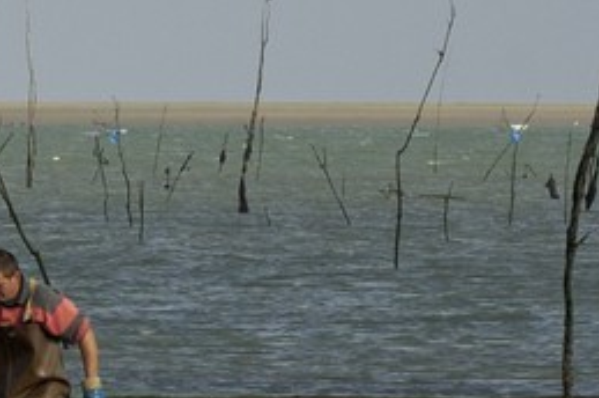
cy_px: 373
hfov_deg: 1.3
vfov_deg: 0.9
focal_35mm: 1574
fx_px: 26156
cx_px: -1214
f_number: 9
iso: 100
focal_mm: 170
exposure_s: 1/160
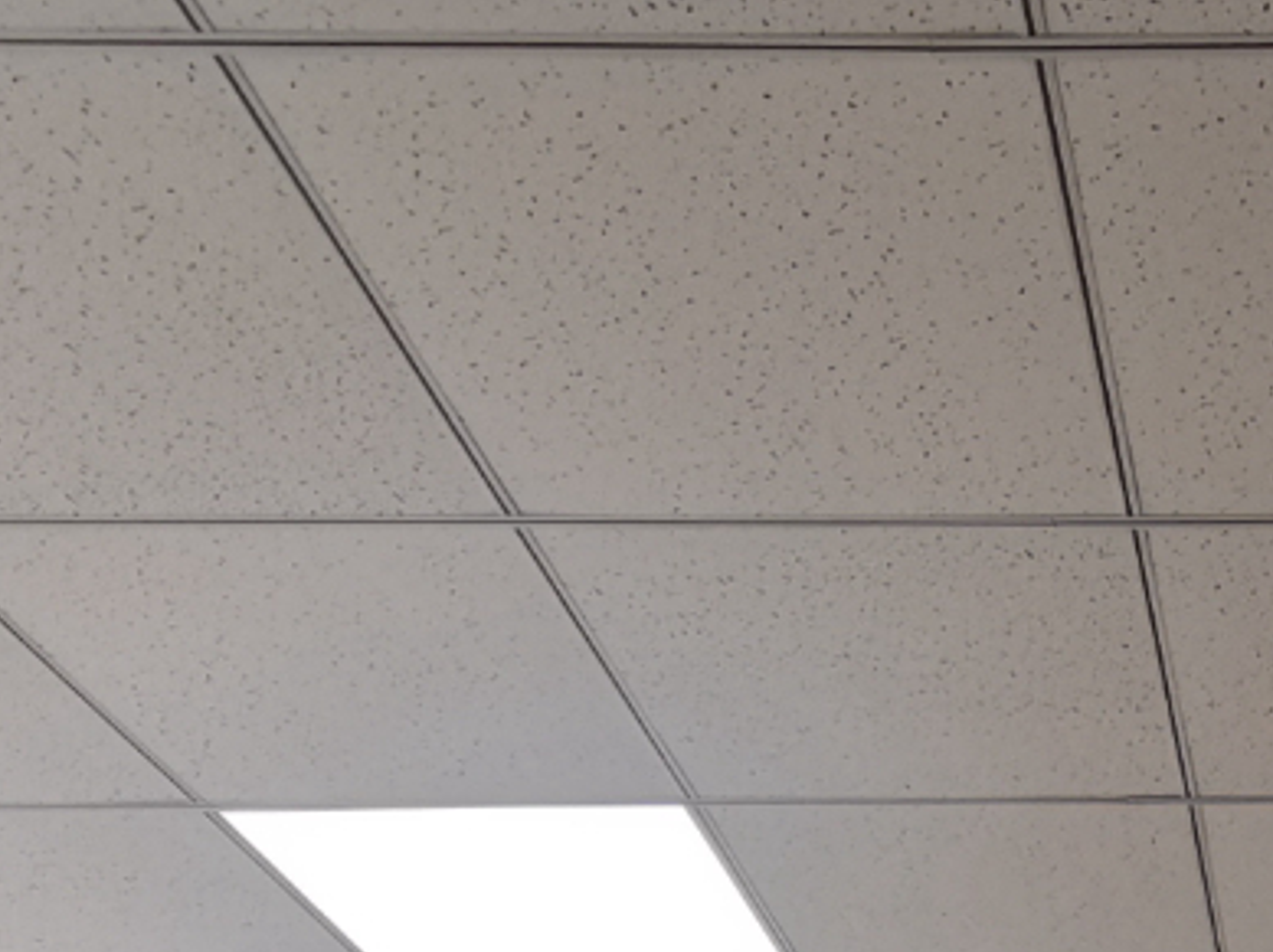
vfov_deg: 16.6
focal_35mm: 70
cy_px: 1829
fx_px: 2572
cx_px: 1368
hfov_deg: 25.9
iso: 125
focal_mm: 2.26
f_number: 2.2
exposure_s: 1/100
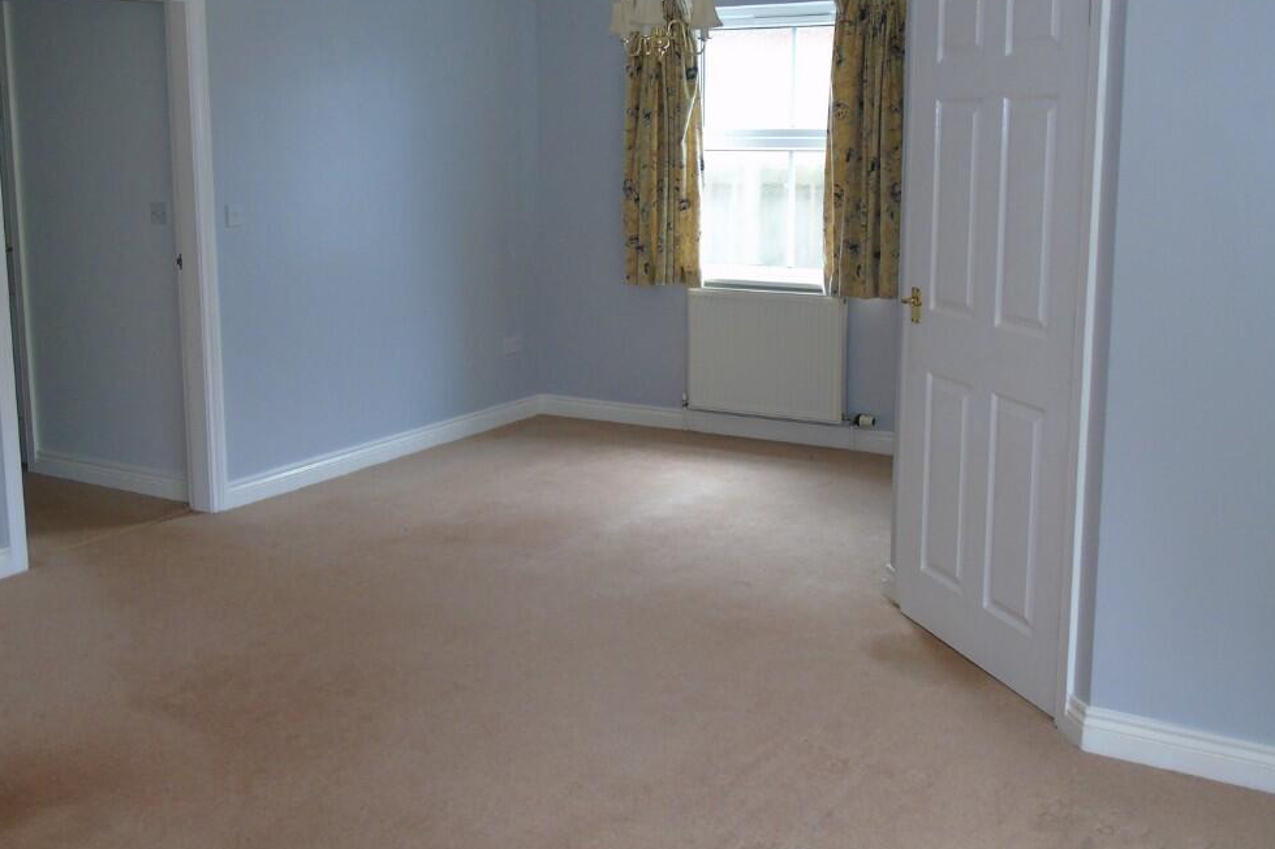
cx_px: 620
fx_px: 1310
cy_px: 358
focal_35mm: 37
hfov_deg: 51.9
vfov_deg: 35.8
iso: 200
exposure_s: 1/40
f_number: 3.8
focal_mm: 6.1
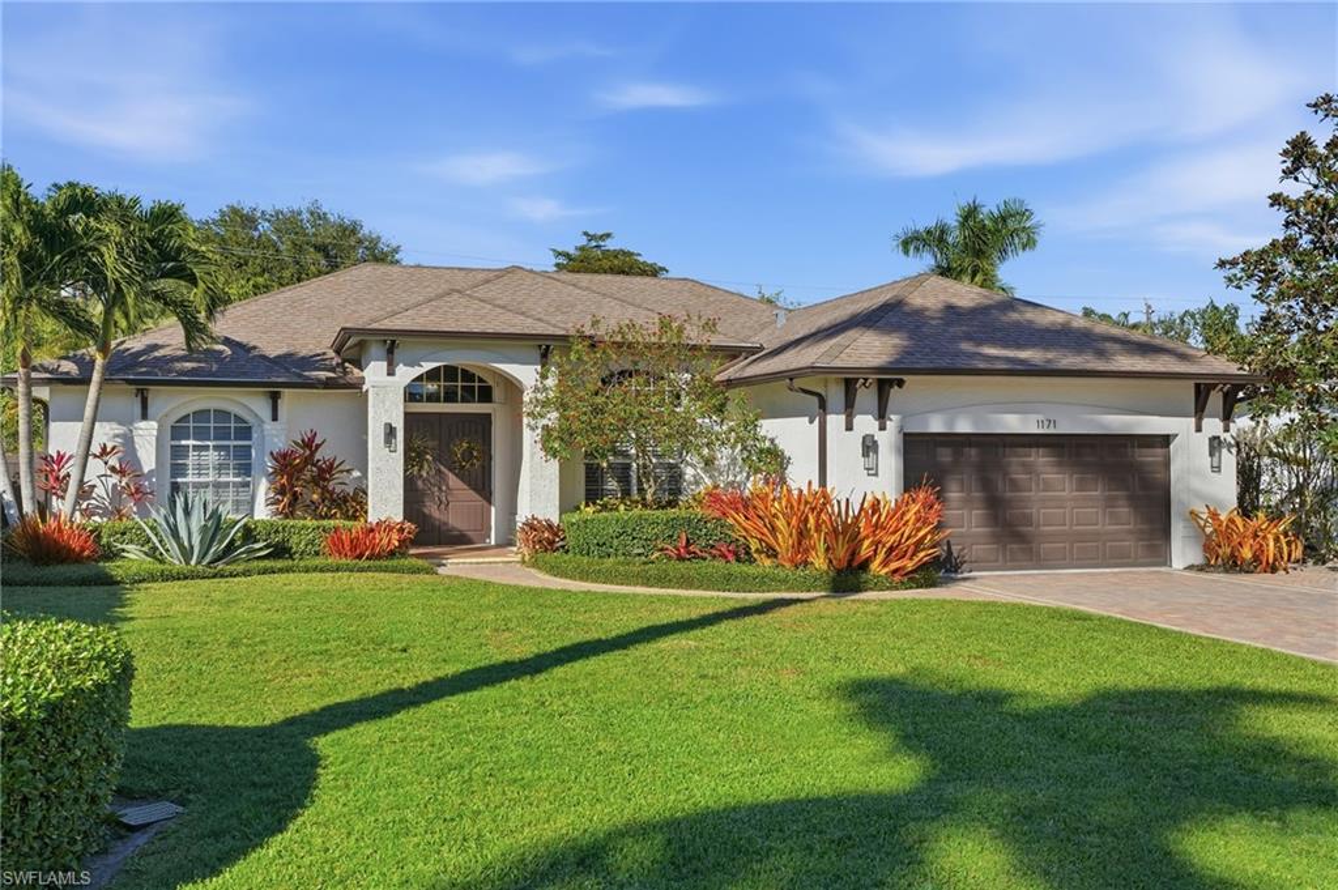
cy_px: 445
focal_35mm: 35
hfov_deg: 54.5
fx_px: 1300
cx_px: 669
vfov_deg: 37.8
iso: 400
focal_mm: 35
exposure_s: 1/4000
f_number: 9
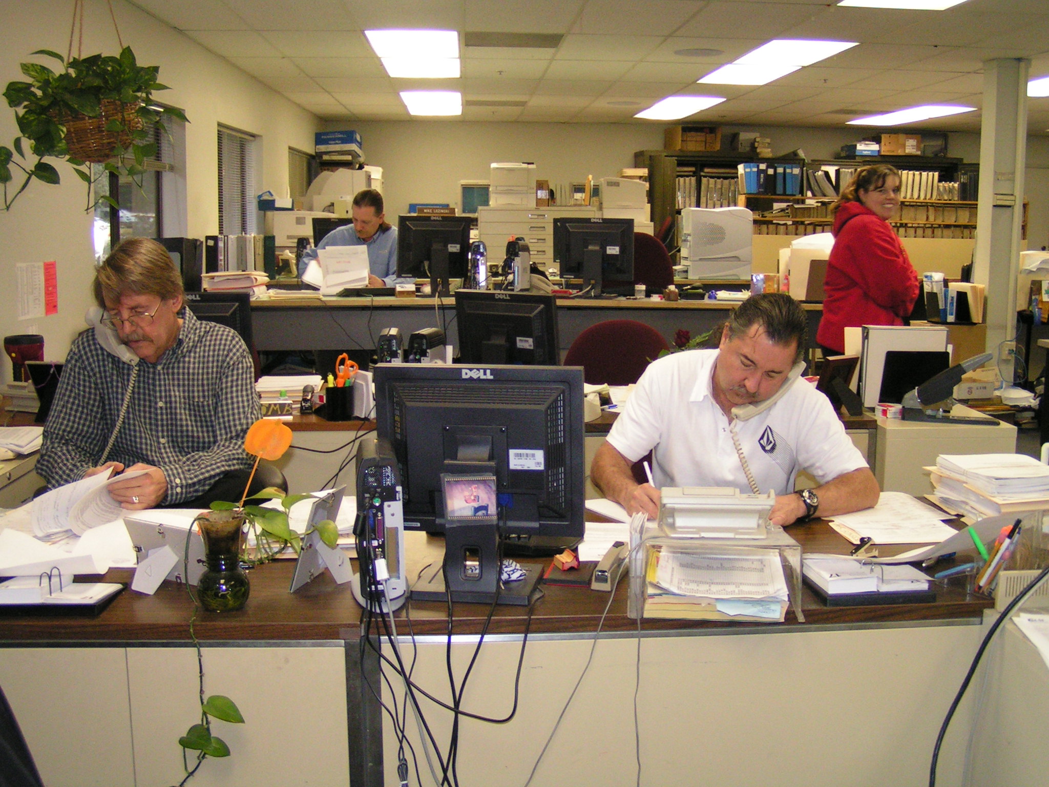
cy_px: 394
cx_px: 524
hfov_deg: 49.0
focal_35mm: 38
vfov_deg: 37.7
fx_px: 1152
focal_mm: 5.8
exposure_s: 1/40
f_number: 2.8
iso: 200
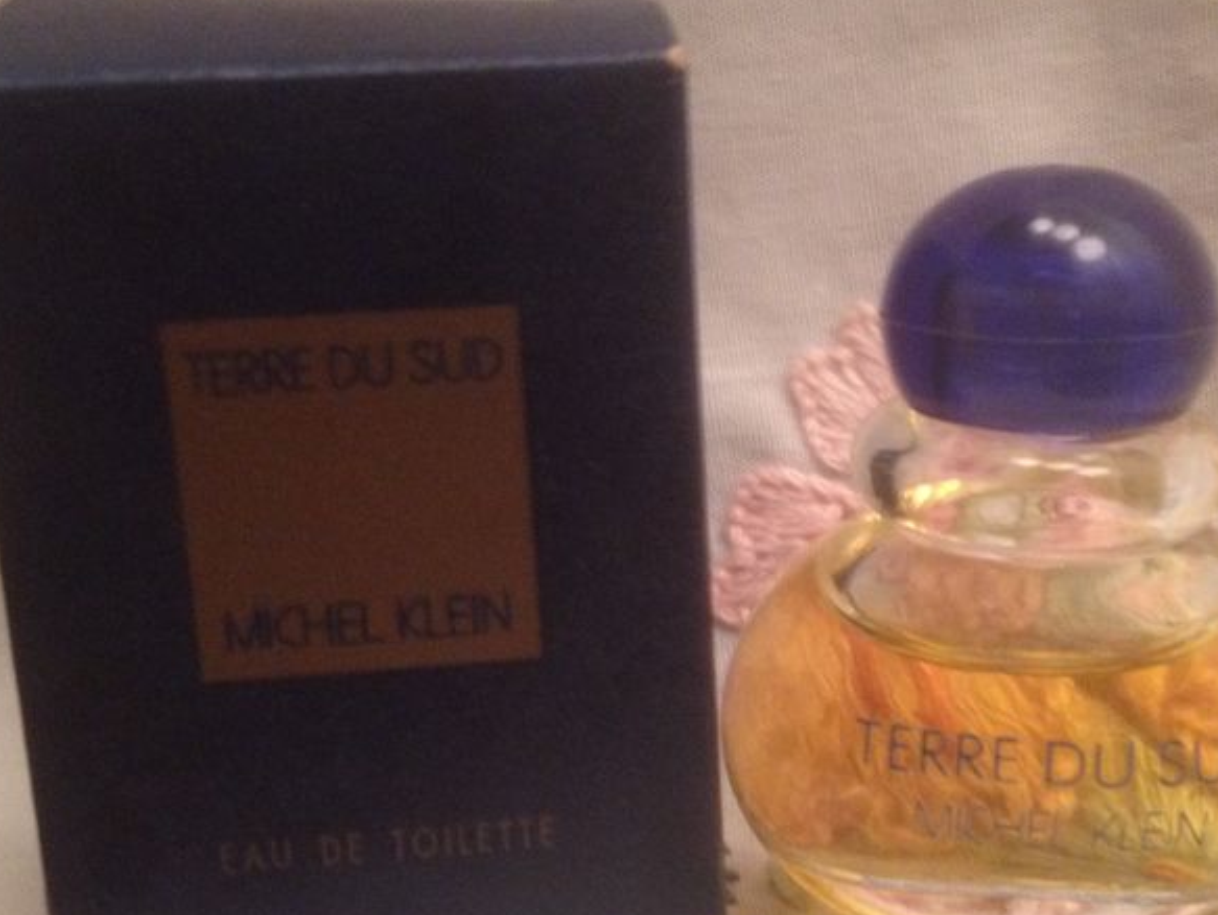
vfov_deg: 24.4
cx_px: 681
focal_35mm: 60
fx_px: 2112
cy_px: 556
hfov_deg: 32.1
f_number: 2.4
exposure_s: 1/20
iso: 250
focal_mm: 4.28
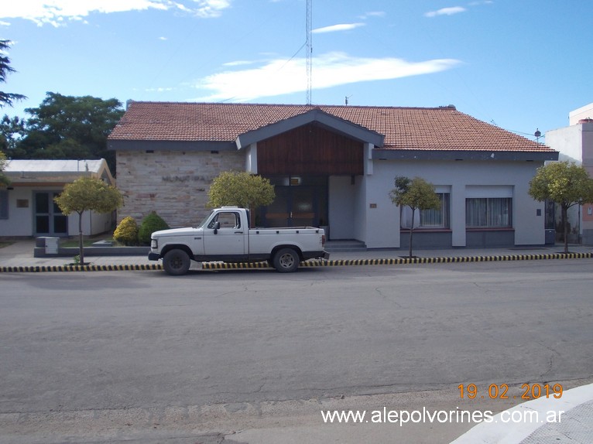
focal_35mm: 38
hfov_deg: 49.0
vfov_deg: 37.7
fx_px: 651
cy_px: 222
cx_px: 296
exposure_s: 1/160
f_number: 6.2
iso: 80
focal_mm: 5.3
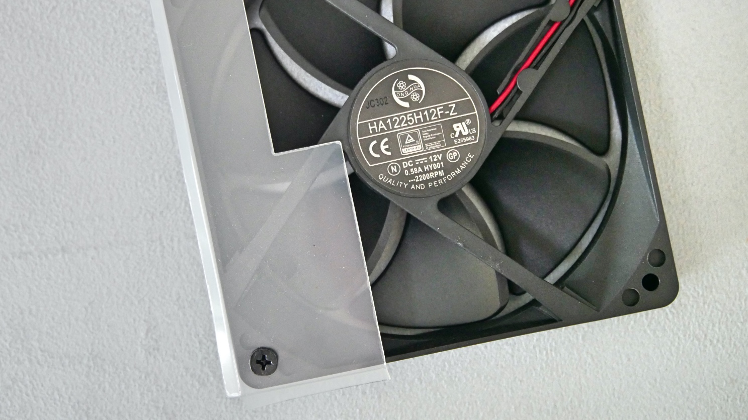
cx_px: 377
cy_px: 146
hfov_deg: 37.9
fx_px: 1091
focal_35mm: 55
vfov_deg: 21.8
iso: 3200
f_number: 4.9
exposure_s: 1/60
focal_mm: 25
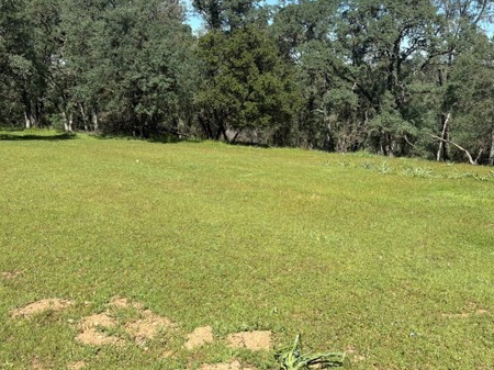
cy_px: 182
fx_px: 528
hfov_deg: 50.1
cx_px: 272
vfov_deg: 38.6
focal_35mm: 37
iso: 50
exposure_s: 1/2283
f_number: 1.6
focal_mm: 5.96
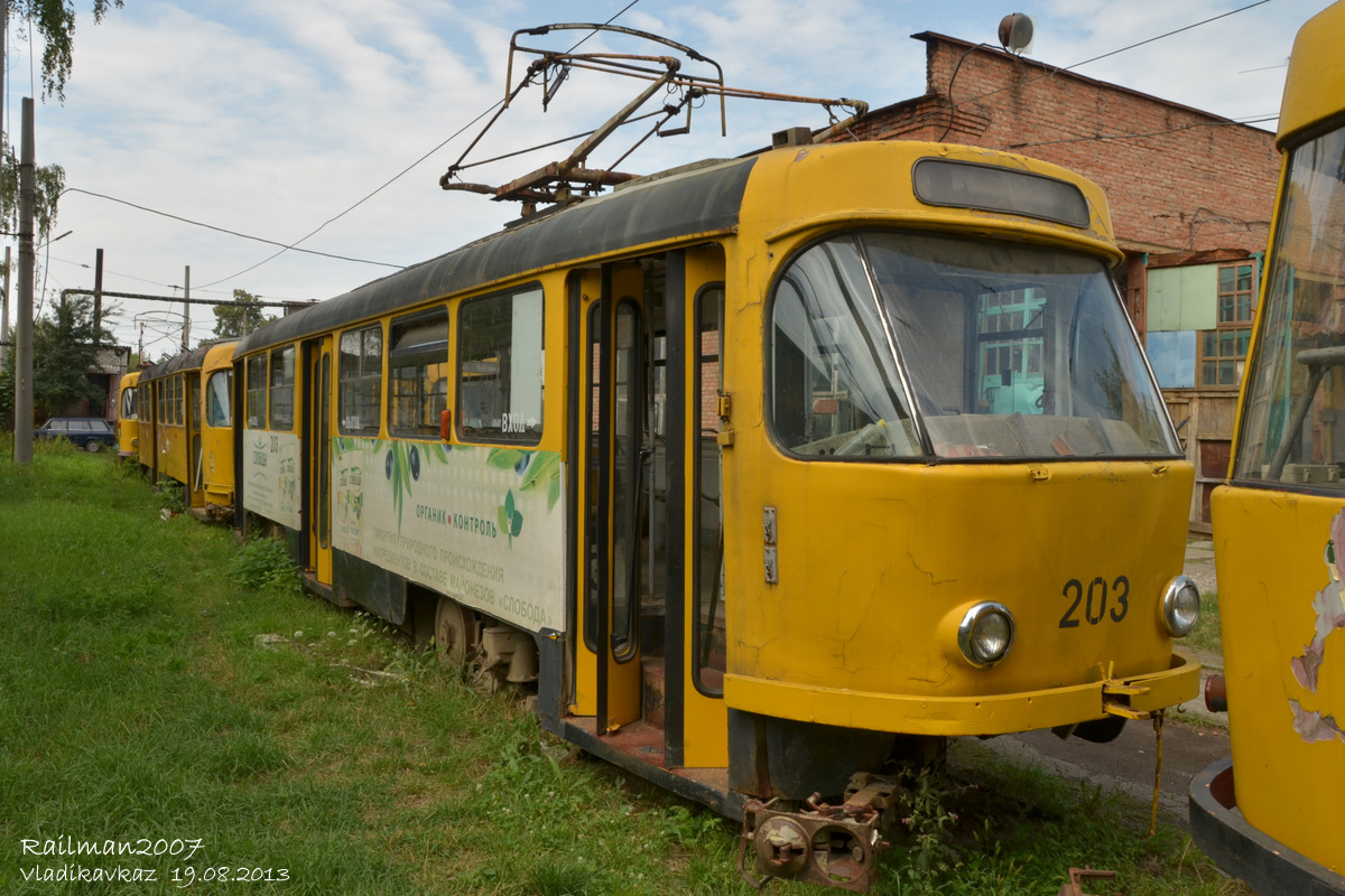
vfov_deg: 47.9
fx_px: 1009
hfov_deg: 67.4
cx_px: 672
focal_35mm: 27
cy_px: 448
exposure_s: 1/320
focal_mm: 18
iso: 200
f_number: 9
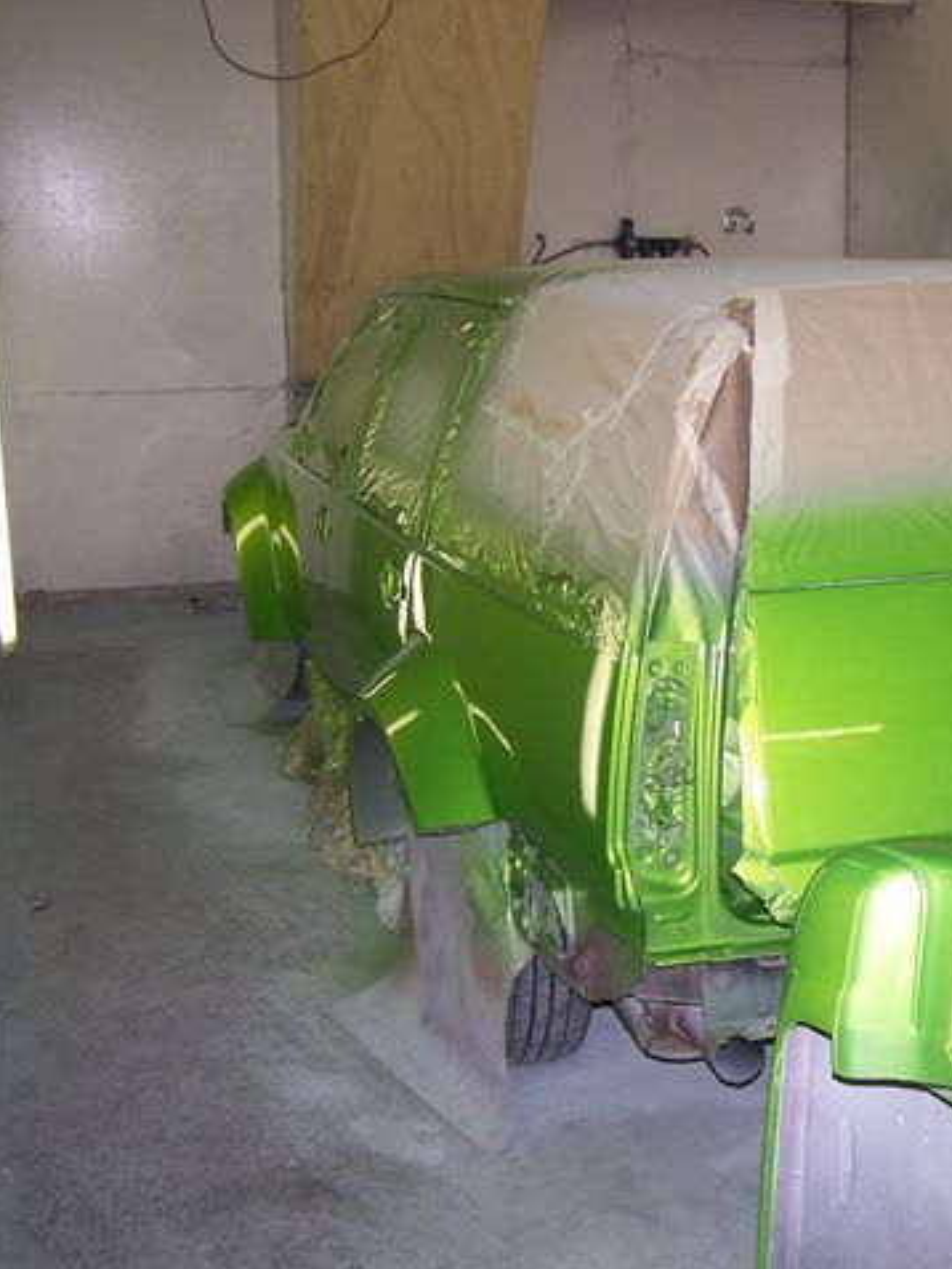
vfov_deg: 37.5
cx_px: 800
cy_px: 636
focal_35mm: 51
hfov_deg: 27.8
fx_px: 1869
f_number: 2.8
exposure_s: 1/60
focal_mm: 6.3
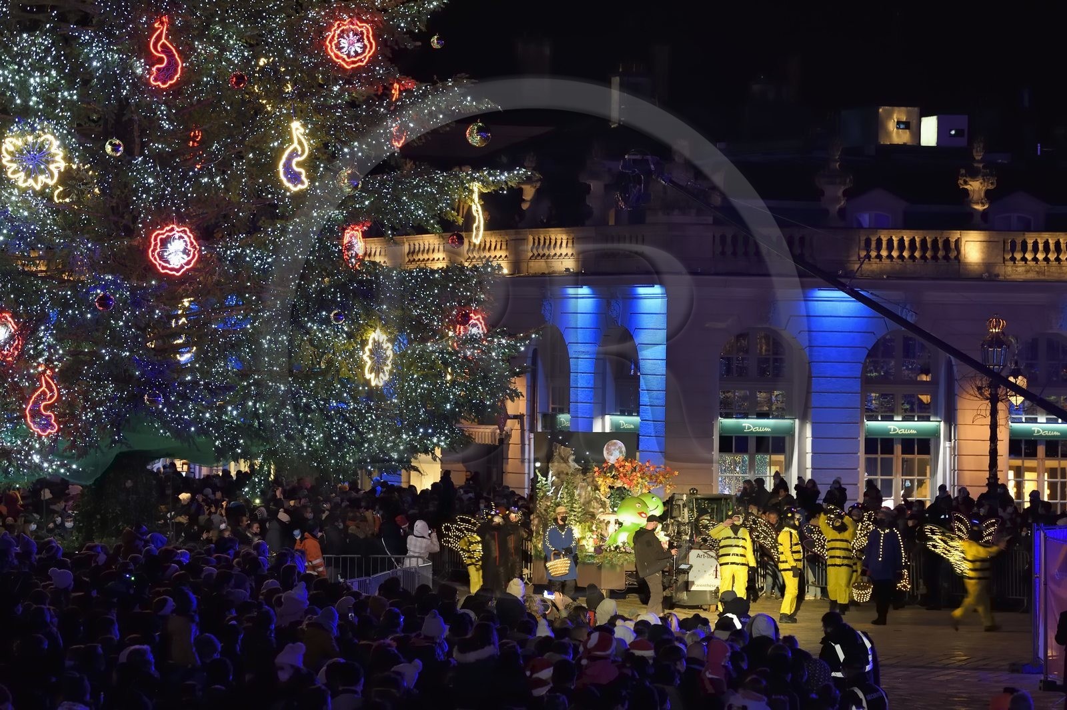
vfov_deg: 8.6
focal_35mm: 160
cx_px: 534
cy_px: 355
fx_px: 4740
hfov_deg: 12.8
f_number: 6.3
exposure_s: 1/20
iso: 1600
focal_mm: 160
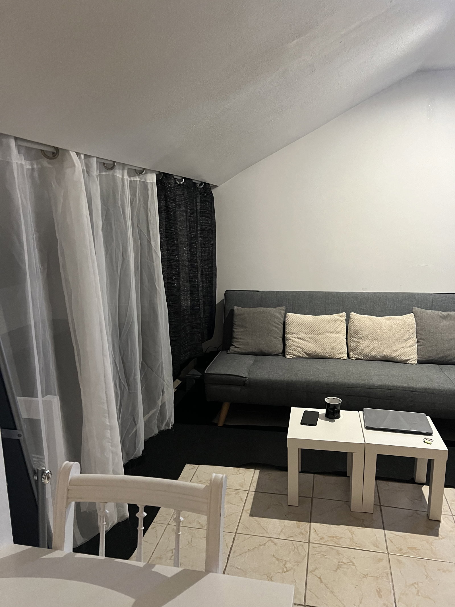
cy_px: 304
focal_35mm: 26
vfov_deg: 67.3
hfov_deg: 53.1
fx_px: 456
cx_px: 228
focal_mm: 5.7
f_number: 1.5
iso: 500
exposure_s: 1/58
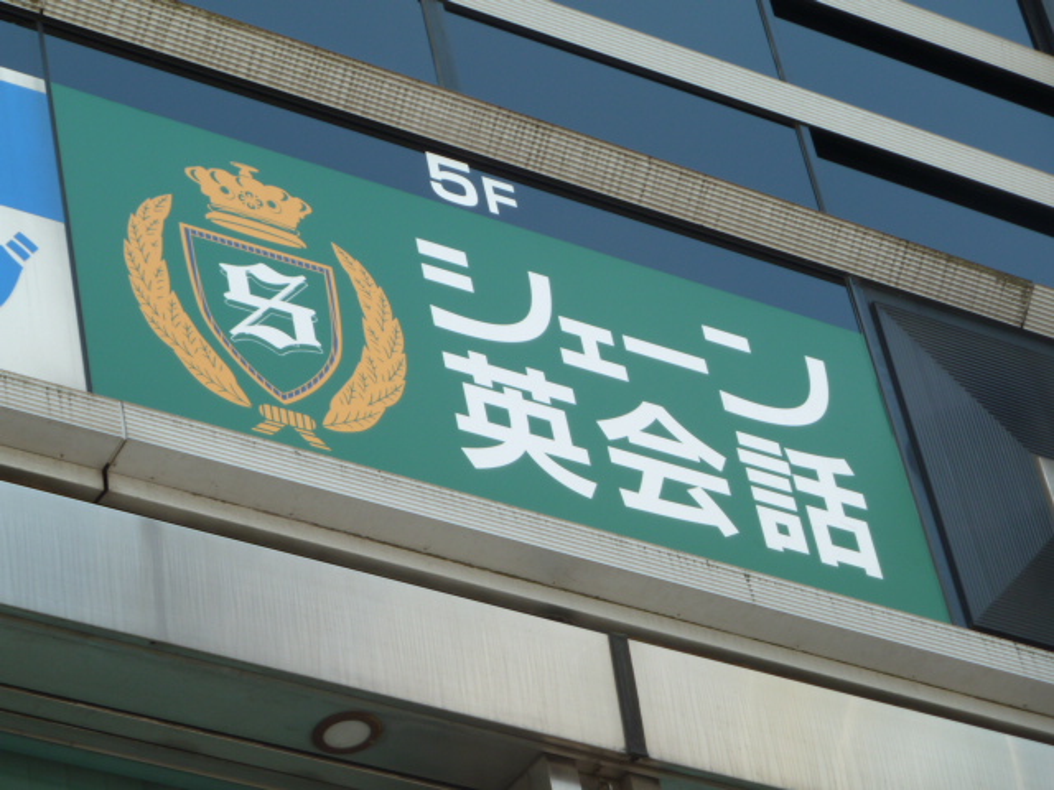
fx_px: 4171
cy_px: 395
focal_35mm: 137
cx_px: 527
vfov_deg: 10.8
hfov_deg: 14.4
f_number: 4.5
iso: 80
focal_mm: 22.5
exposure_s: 1/160
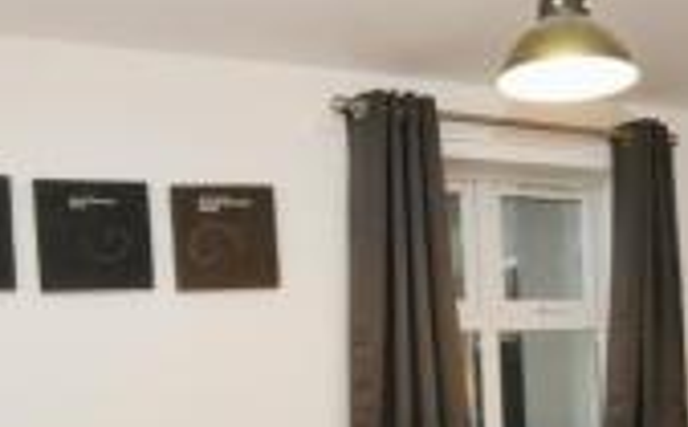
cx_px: 476
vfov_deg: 26.0
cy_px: 401
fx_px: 888
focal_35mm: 47
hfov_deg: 41.6
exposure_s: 1/60
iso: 800
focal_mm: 11
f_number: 4.5
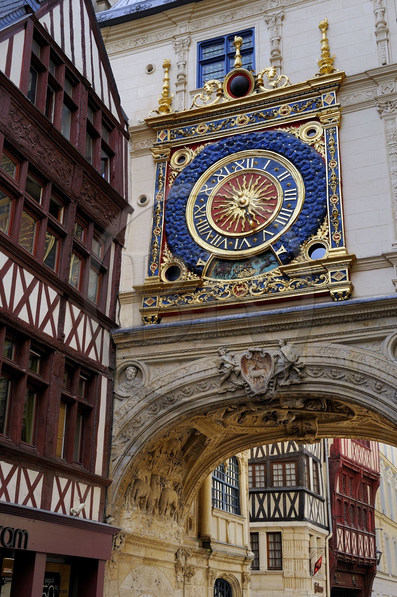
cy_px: 298
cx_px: 198
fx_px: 729
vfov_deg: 44.5
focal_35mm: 44
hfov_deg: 30.5
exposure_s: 1/160
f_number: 5.6
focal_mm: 44
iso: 200
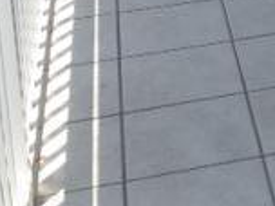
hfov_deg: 13.2
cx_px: 450
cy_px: -199
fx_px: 1104
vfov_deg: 9.9
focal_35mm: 139
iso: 50
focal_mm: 4.12
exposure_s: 1/951
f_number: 2.4
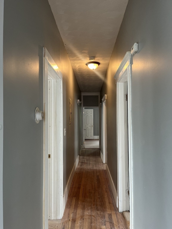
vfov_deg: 67.3
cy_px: 114
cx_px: 86
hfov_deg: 53.1
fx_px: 172
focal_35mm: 26
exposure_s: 1/60
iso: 160
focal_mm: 5.1
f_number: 1.6
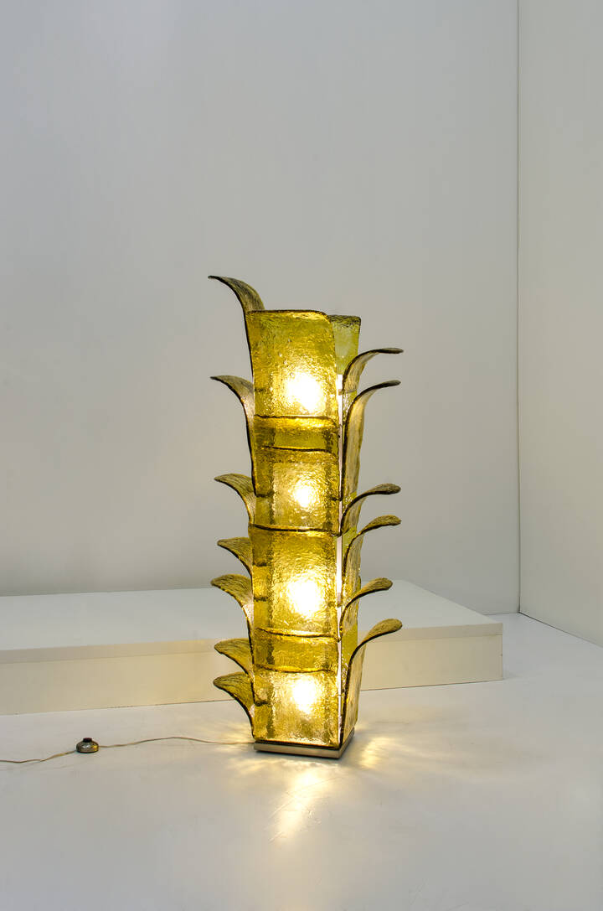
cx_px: 302
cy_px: 456
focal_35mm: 52
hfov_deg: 25.6
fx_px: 1325
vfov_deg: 37.9
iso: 100
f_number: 13
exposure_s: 1/1.25
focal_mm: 35
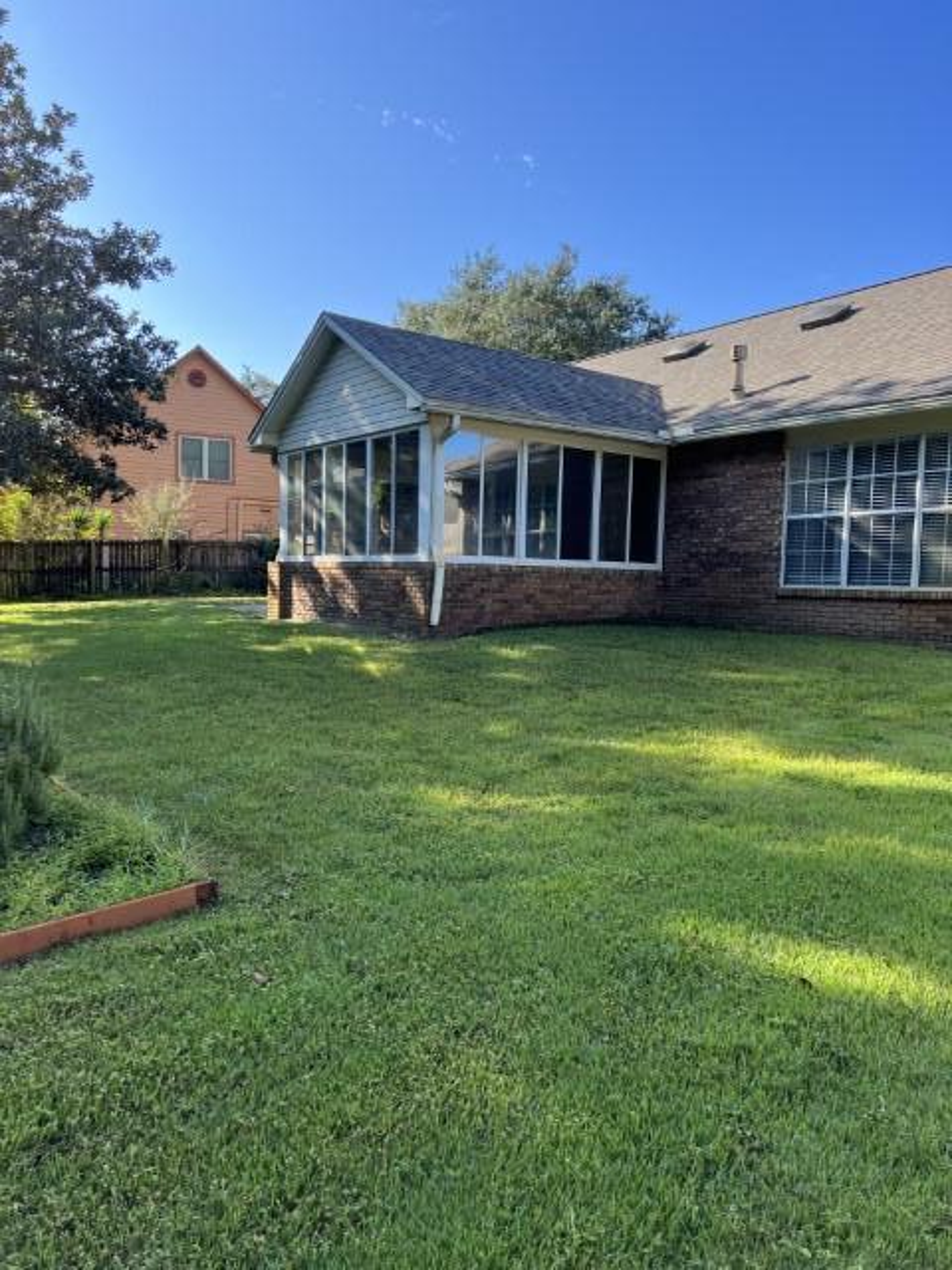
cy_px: 635
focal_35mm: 26
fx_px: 953
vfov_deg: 67.3
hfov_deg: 53.1
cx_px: 476
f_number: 1.5
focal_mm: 5.7
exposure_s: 1/1068
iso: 50
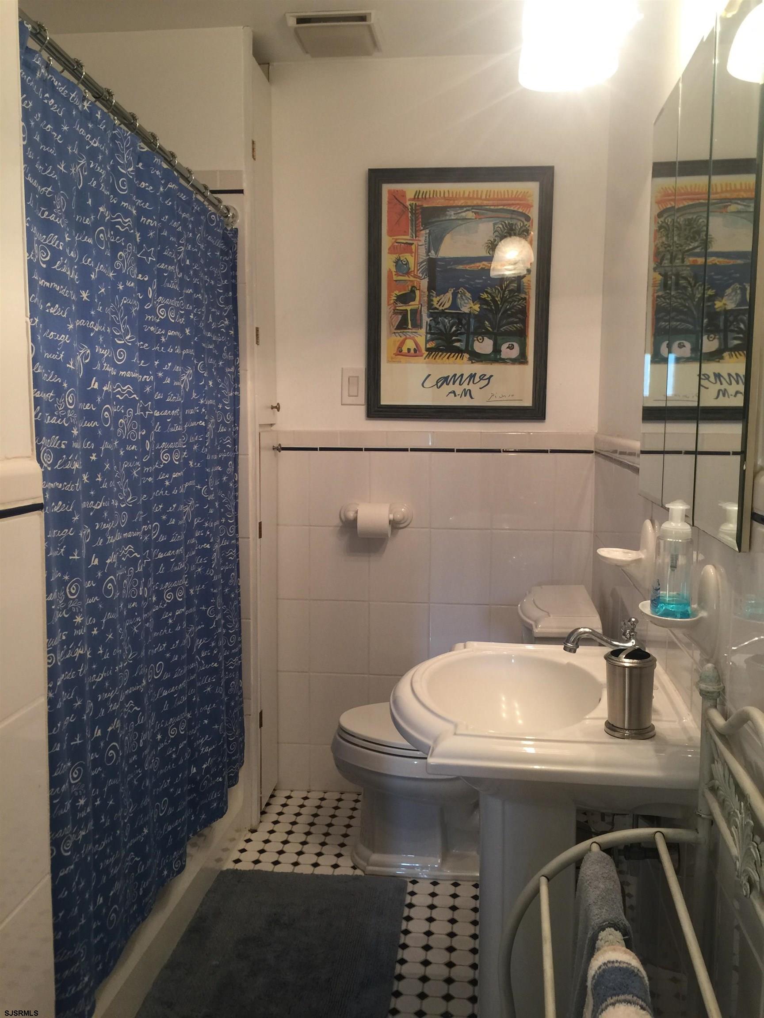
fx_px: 853
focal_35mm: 29
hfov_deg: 48.2
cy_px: 509
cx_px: 382
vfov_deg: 61.7
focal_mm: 4.15
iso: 40
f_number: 2.2
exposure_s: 1/15
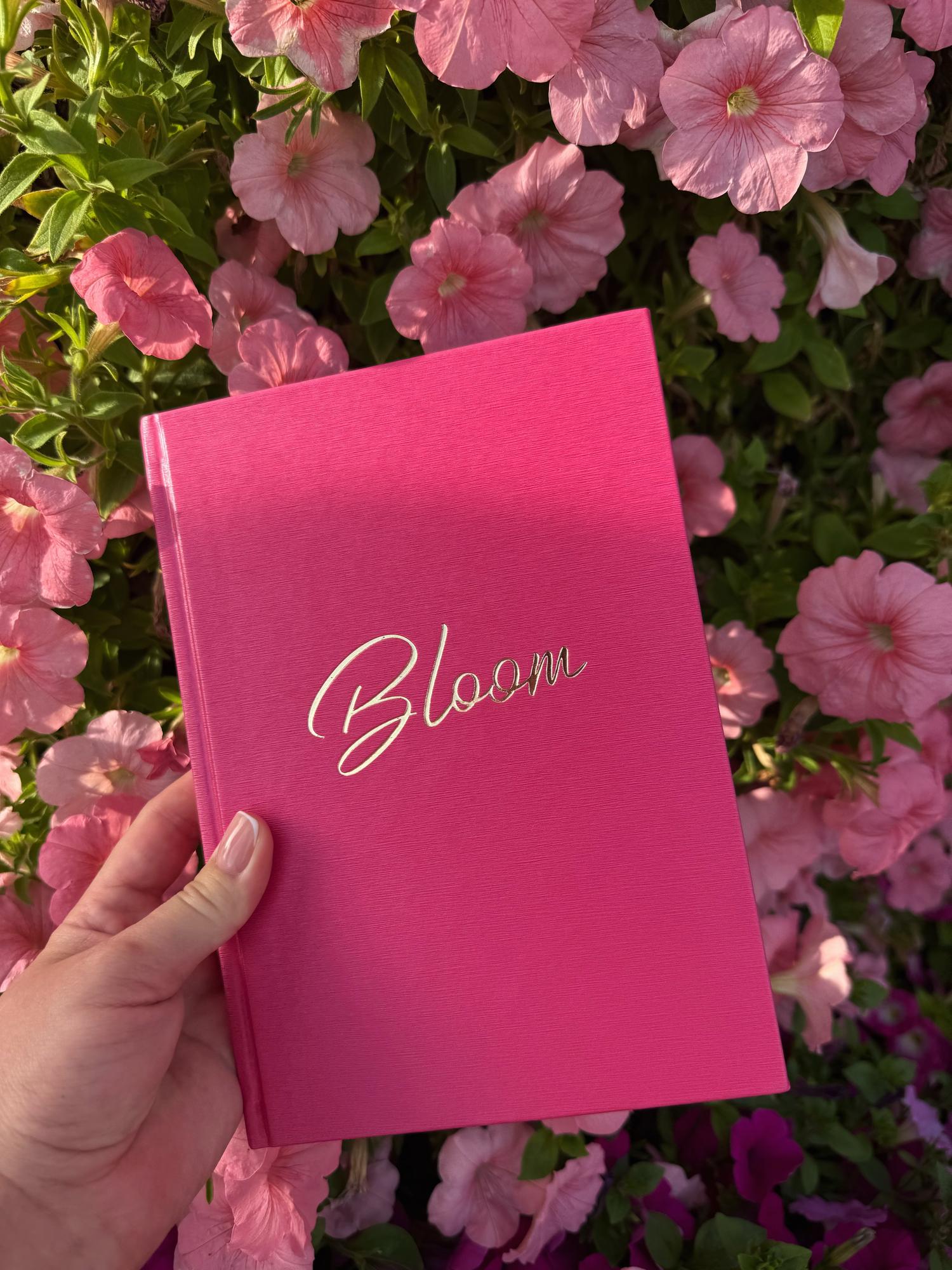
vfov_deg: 71.6
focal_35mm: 24
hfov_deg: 56.8
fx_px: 880
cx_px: 476
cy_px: 635
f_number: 1.78
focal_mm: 6.76
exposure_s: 1/2110
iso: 80
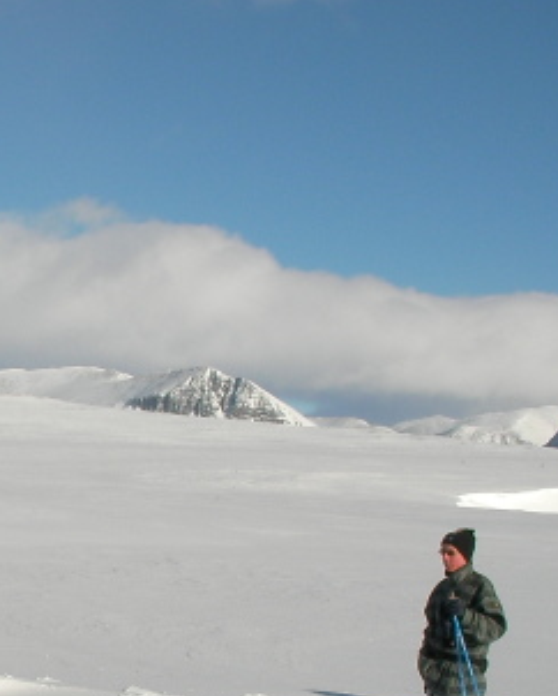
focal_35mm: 86
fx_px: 1774
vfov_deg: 21.8
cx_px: -81
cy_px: 596
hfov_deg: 17.2
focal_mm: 6.3
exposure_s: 1/690
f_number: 5.6
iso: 50
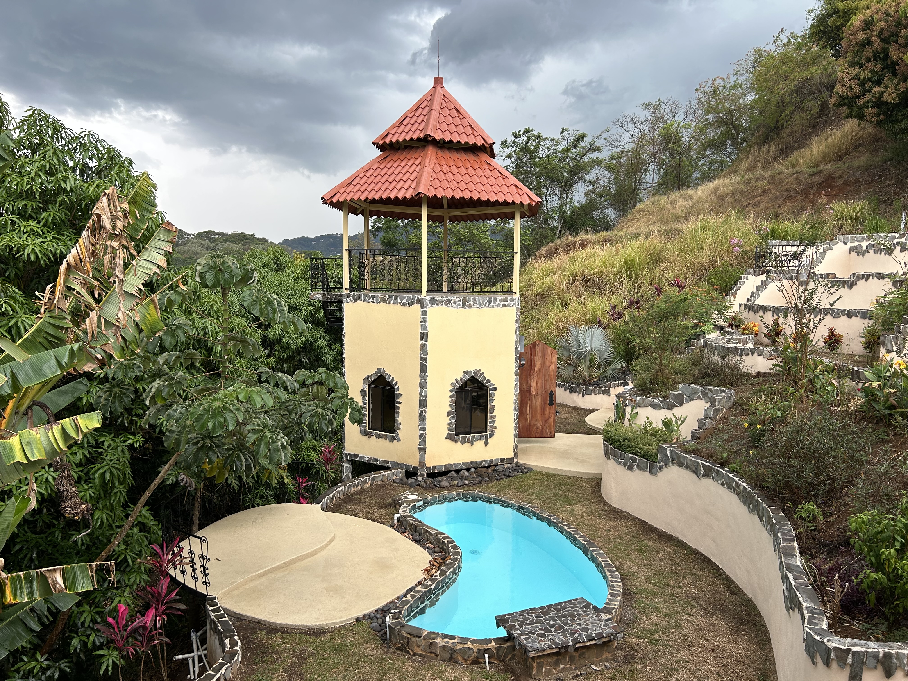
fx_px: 682
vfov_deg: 53.1
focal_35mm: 26
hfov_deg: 67.3
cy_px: 340
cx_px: 454
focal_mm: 5.7
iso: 50
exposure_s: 1/957
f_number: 1.5
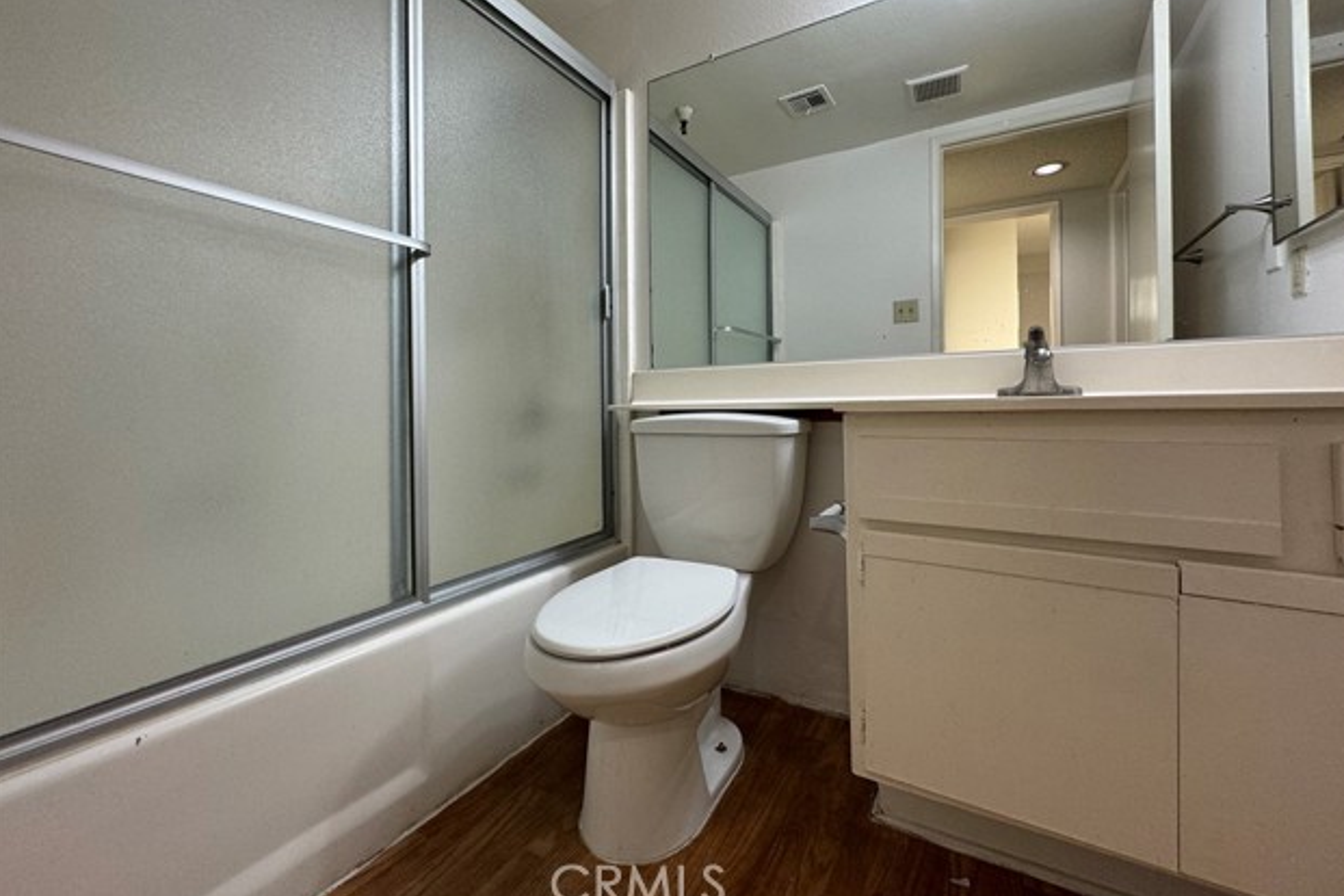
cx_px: 684
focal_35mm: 15
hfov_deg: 100.4
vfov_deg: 77.0
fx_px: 560
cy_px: 396
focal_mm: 2.22
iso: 160
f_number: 2.2
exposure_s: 1/120
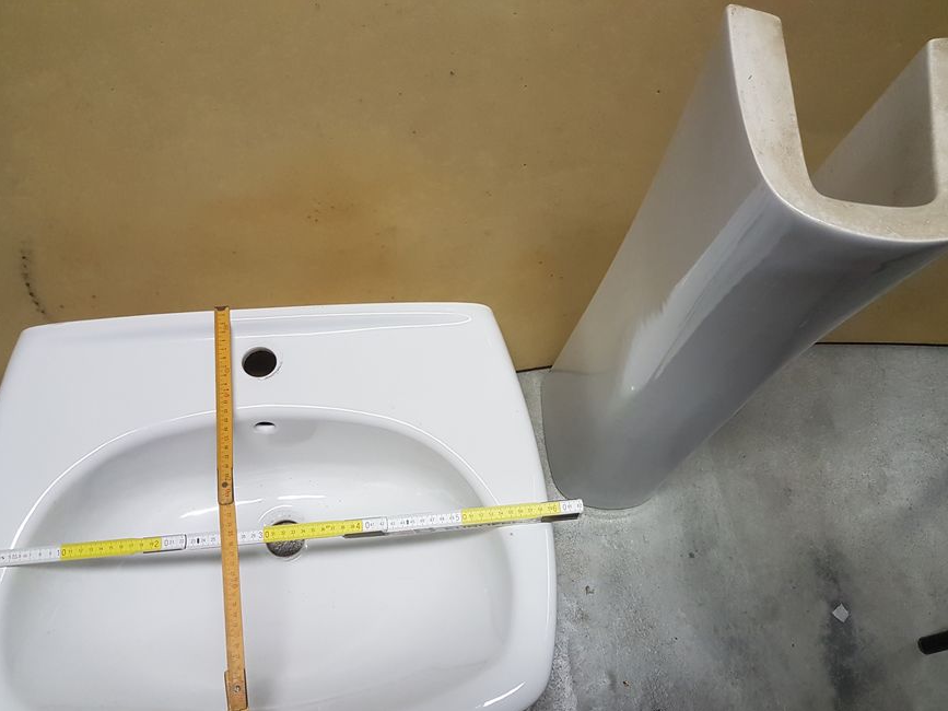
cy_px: 408
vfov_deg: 46.6
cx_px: 489
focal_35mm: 30
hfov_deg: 60.0
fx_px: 821
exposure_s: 1/33
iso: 160
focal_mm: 4.2
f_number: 1.7
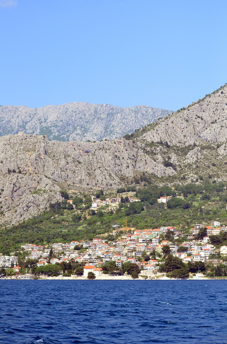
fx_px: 998
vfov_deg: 19.5
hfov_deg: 13.0
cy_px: 172
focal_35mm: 105
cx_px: 114
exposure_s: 1/5000
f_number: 5
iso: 800
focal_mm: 70
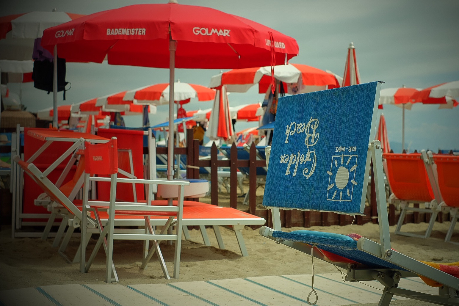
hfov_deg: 32.8
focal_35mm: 61
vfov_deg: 22.3
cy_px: 149
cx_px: 262
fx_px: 778
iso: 200
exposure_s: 1/2000
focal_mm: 35
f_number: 4
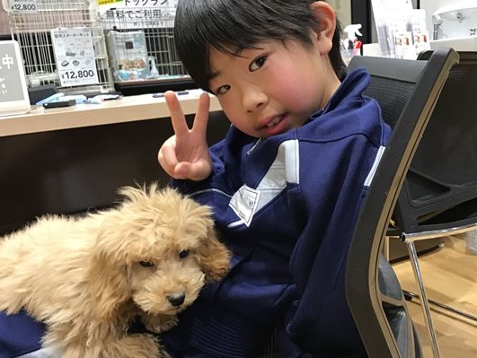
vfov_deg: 40.7
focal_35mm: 35
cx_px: 242
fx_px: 483
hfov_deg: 52.6
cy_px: 175
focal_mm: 3.3
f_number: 2.4
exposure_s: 1/30
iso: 125
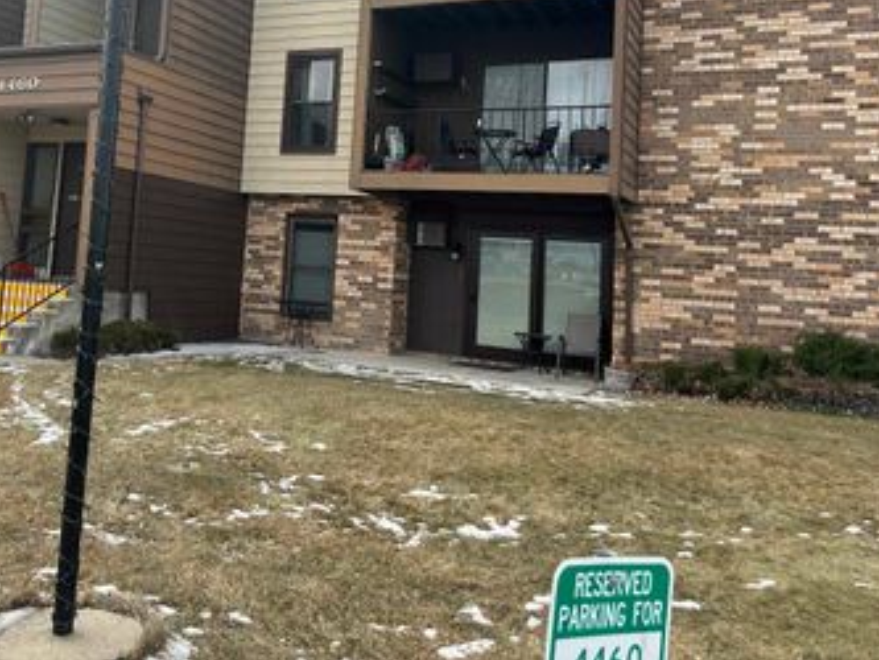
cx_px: 306
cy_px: 168
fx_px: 914
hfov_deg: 50.6
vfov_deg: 38.7
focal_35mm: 36
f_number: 1.78
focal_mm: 6.86
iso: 80
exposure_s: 1/1779
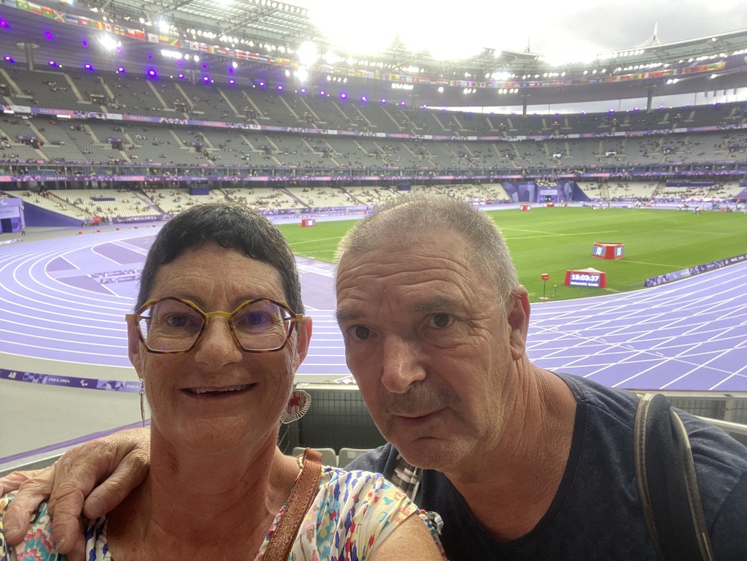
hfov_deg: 73.9
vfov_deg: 58.9
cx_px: 374
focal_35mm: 23
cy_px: 280
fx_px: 496
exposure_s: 1/60
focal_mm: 2.71
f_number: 2.2
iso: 100
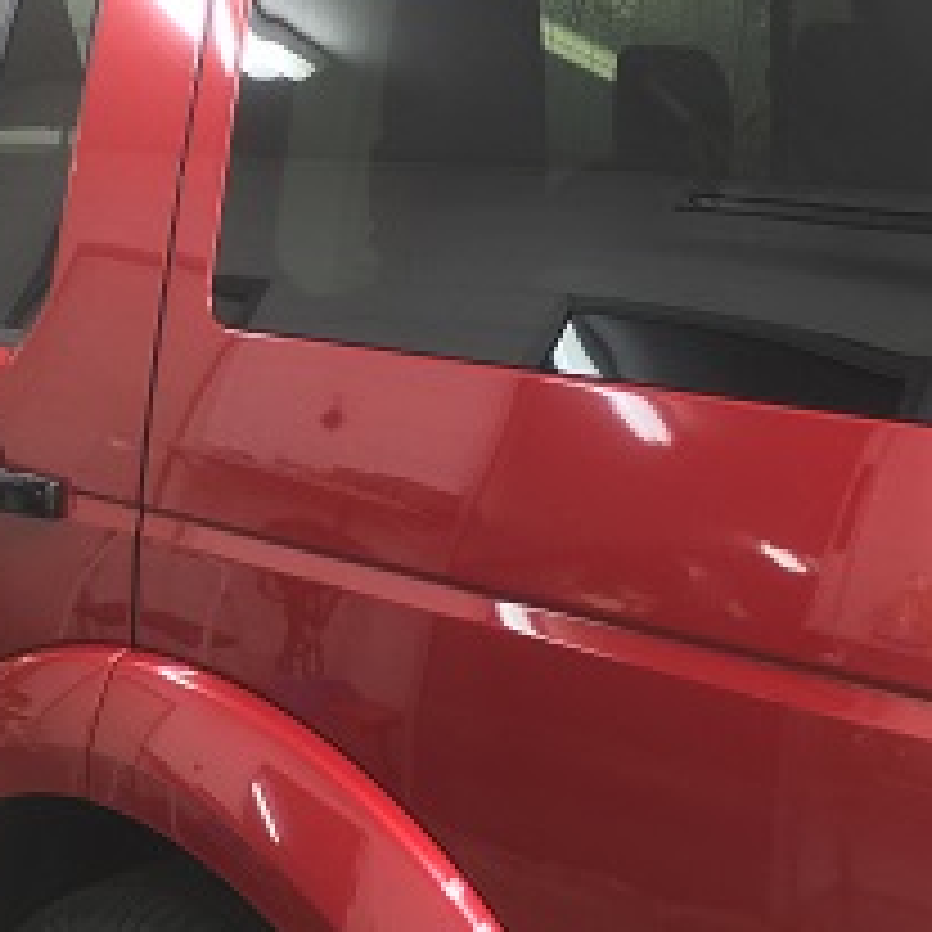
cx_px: 392
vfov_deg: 29.8
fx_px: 1736
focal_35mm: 57
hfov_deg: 30.0
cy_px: 304
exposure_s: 1/30
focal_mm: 4.15
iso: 200
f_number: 2.2
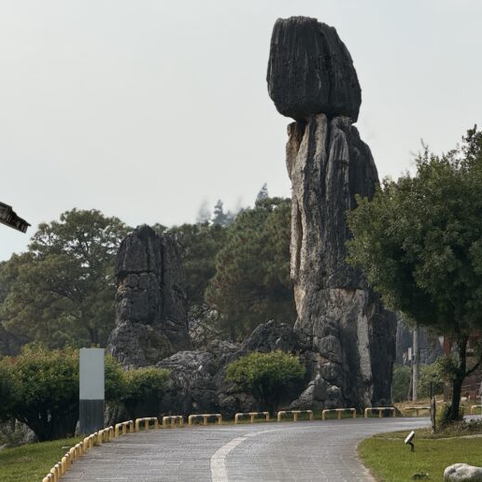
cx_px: 305
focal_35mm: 142
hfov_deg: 12.3
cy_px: 241
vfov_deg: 12.3
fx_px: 2237
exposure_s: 1/2439
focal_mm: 15.66
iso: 50
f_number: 2.8
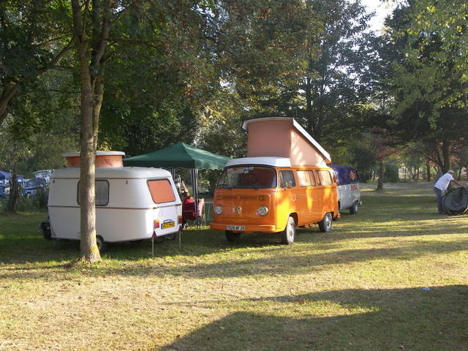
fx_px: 554
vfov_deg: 35.1
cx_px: 234
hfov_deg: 45.8
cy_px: 176
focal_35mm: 41
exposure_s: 1/80
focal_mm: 8.5
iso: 50
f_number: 3.2
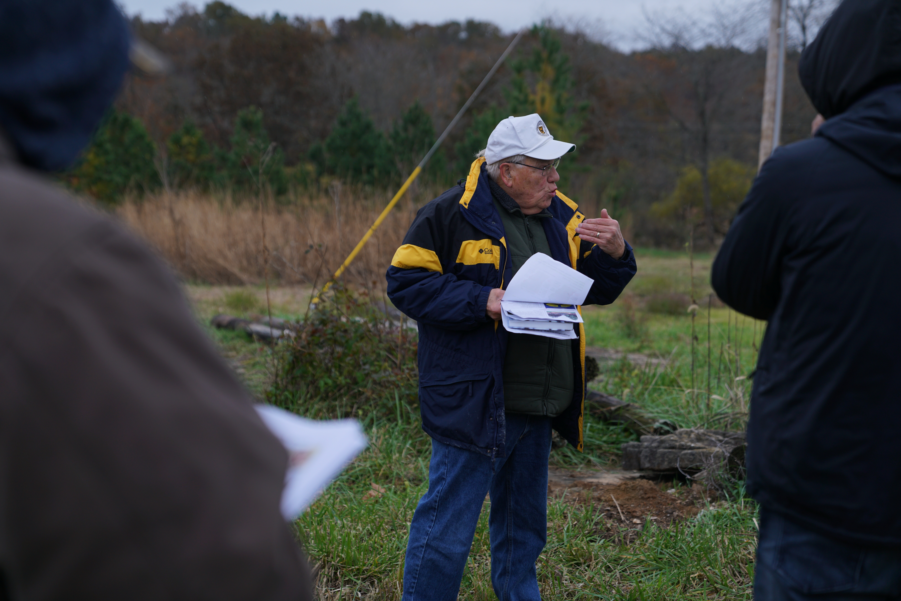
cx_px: 450
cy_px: 300
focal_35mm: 58
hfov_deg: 34.5
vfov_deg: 23.4
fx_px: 1452
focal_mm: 58
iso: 200
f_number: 2.8
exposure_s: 1/400
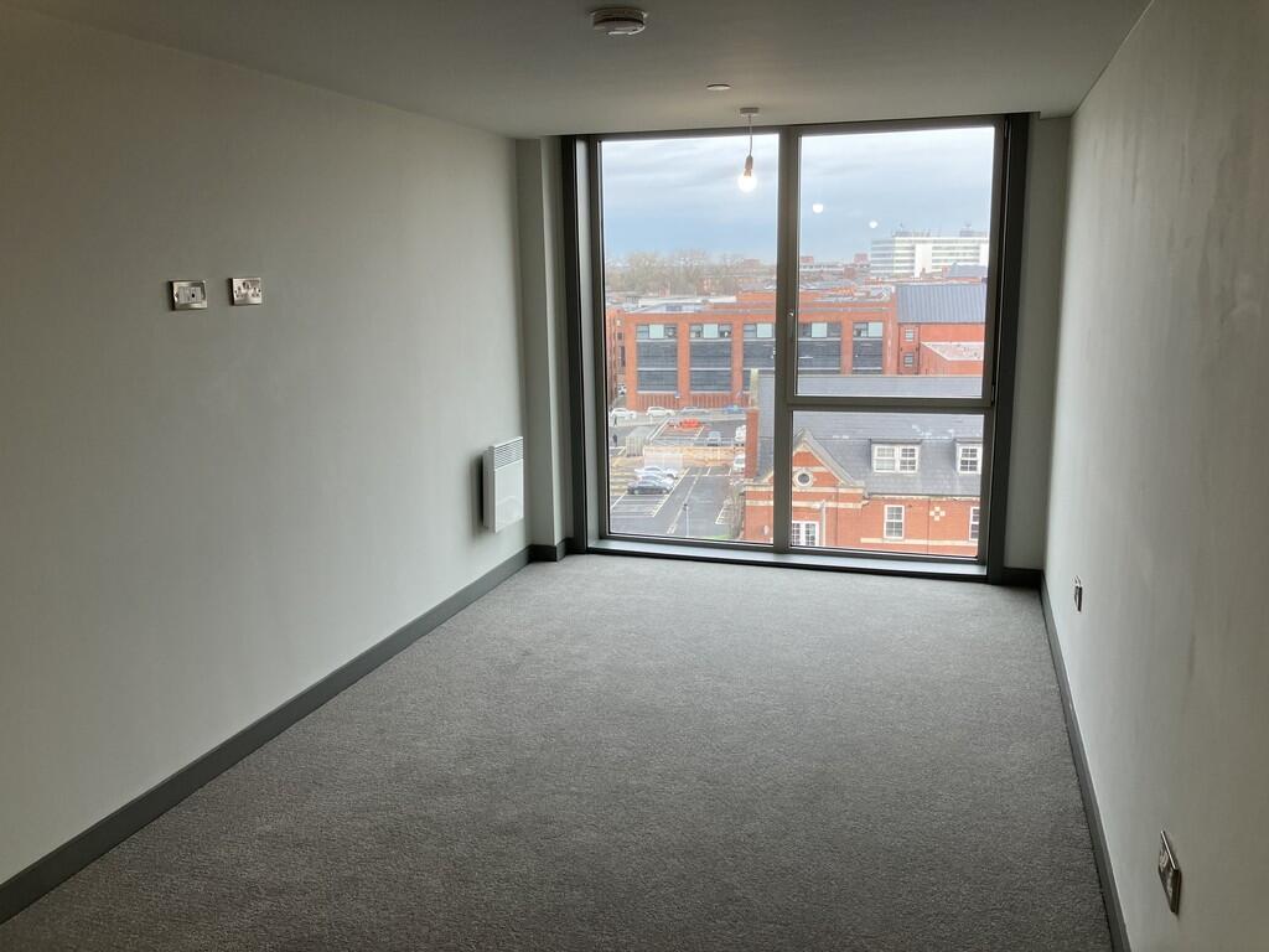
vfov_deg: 49.7
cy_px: 476
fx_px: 1026
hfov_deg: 63.4
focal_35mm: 28
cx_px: 634
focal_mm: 3.99
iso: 50
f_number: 1.8
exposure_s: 1/121
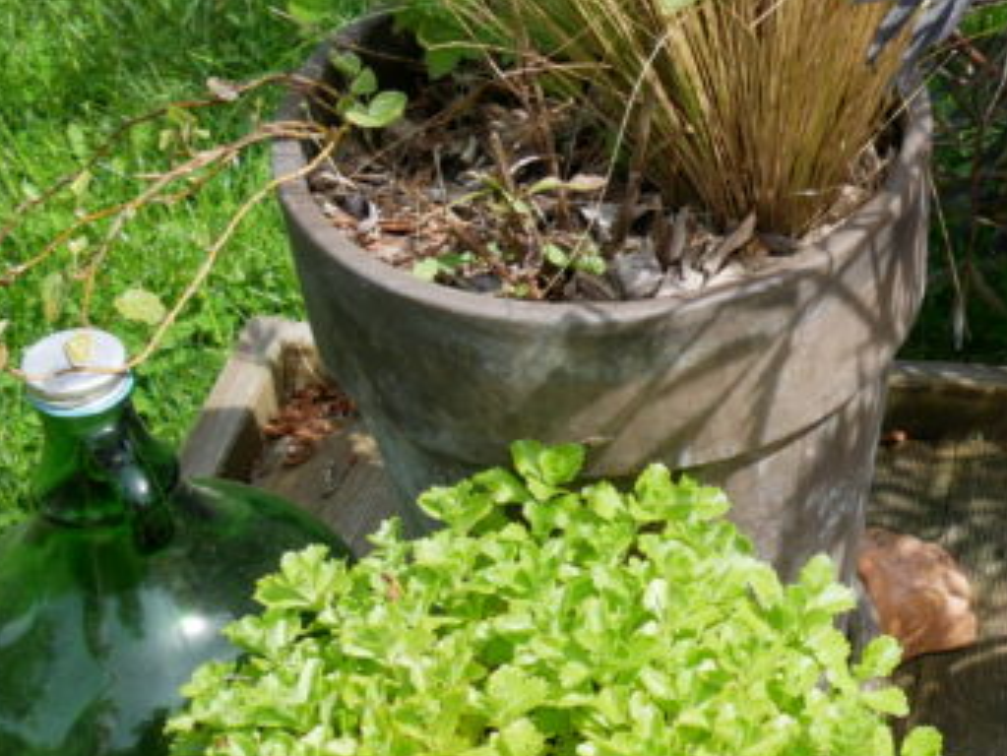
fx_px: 2968
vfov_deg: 14.5
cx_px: 1350
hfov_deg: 17.9
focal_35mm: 102
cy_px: 323
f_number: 6.3
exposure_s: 1/250
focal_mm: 17
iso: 200
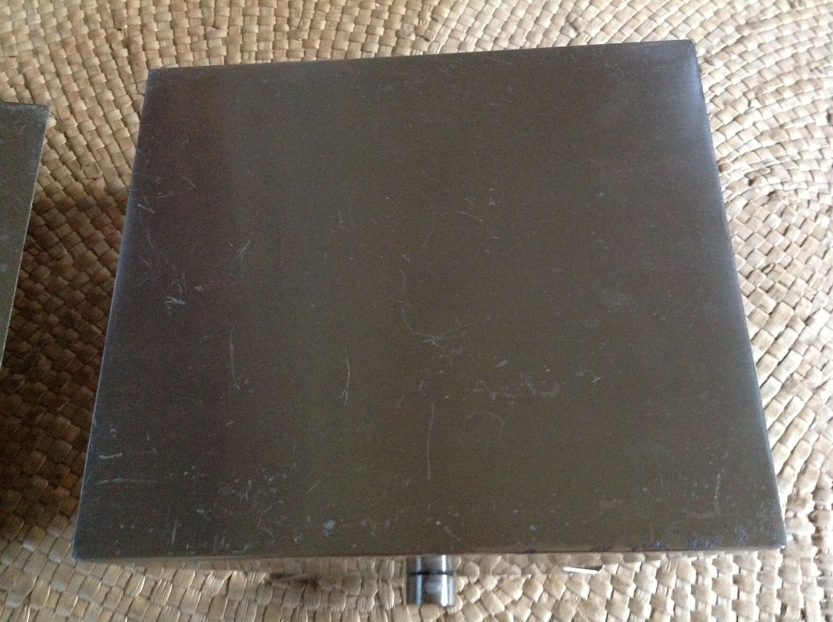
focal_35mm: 35
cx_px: 416
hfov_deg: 52.7
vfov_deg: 40.6
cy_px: 311
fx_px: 841
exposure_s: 1/15
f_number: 2.4
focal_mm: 4.28
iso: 800
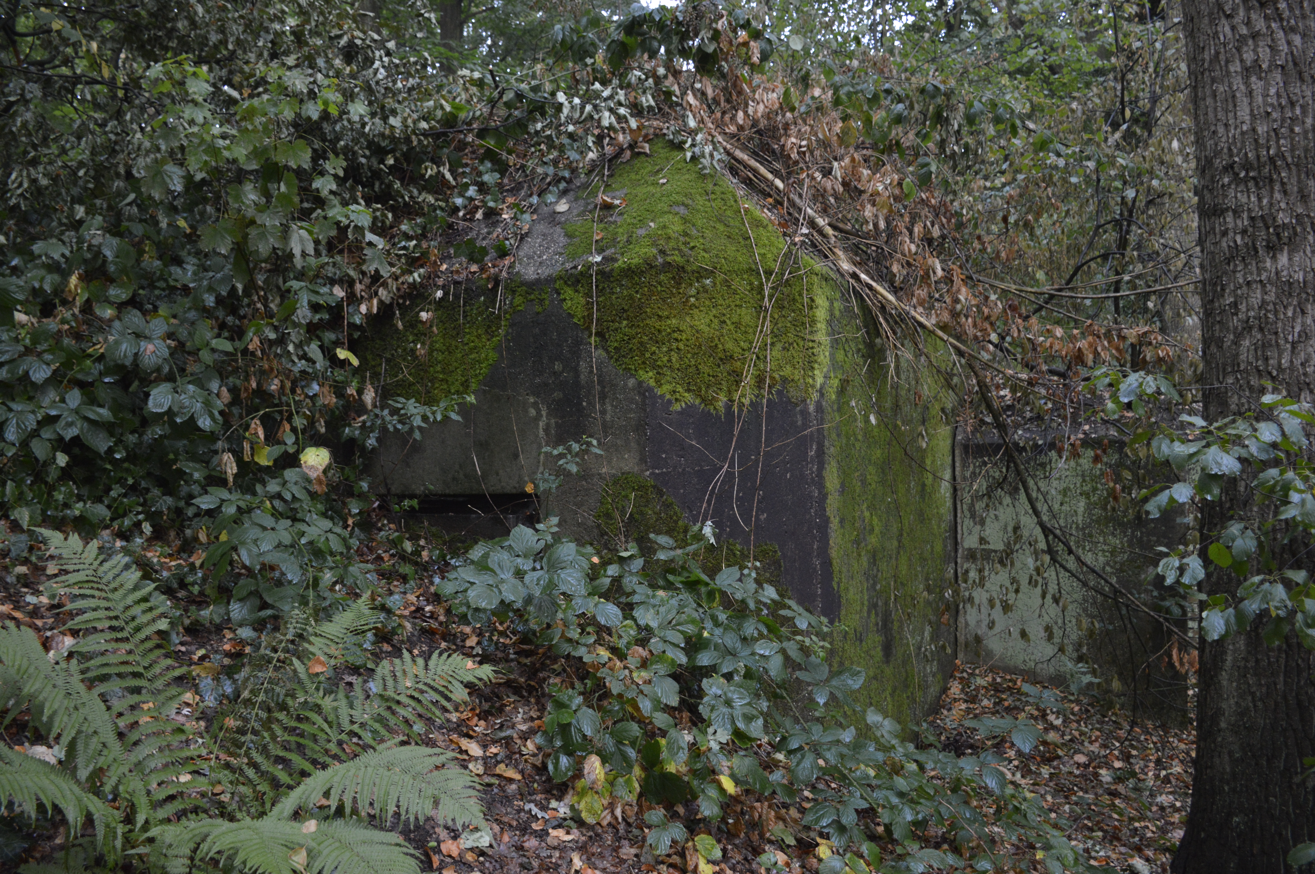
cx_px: 658
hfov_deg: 67.4
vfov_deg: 47.8
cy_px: 437
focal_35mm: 27
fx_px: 985
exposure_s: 1/80
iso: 800
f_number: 4
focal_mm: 18
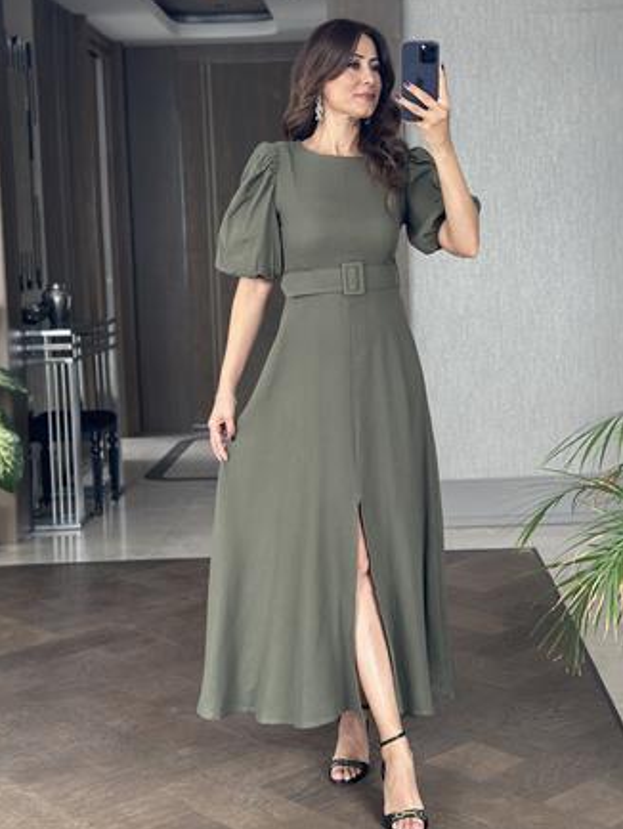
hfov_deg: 26.1
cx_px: 346
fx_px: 1342
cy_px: 380
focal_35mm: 56
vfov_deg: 34.3
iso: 125
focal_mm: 6.86
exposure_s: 1/60
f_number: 1.78
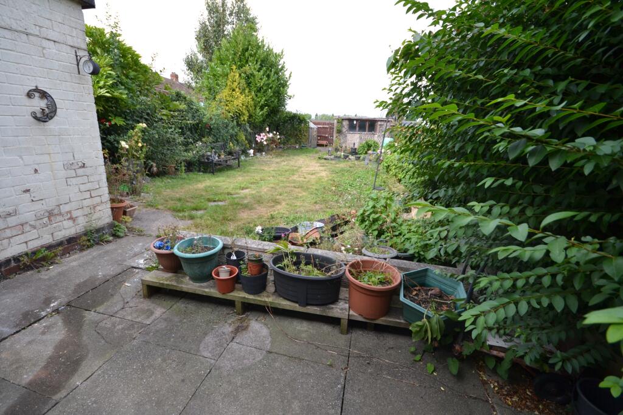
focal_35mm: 15
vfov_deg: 77.3
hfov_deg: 100.4
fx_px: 260
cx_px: 312
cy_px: 208
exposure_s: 1/125
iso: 160
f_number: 5.6
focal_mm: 10
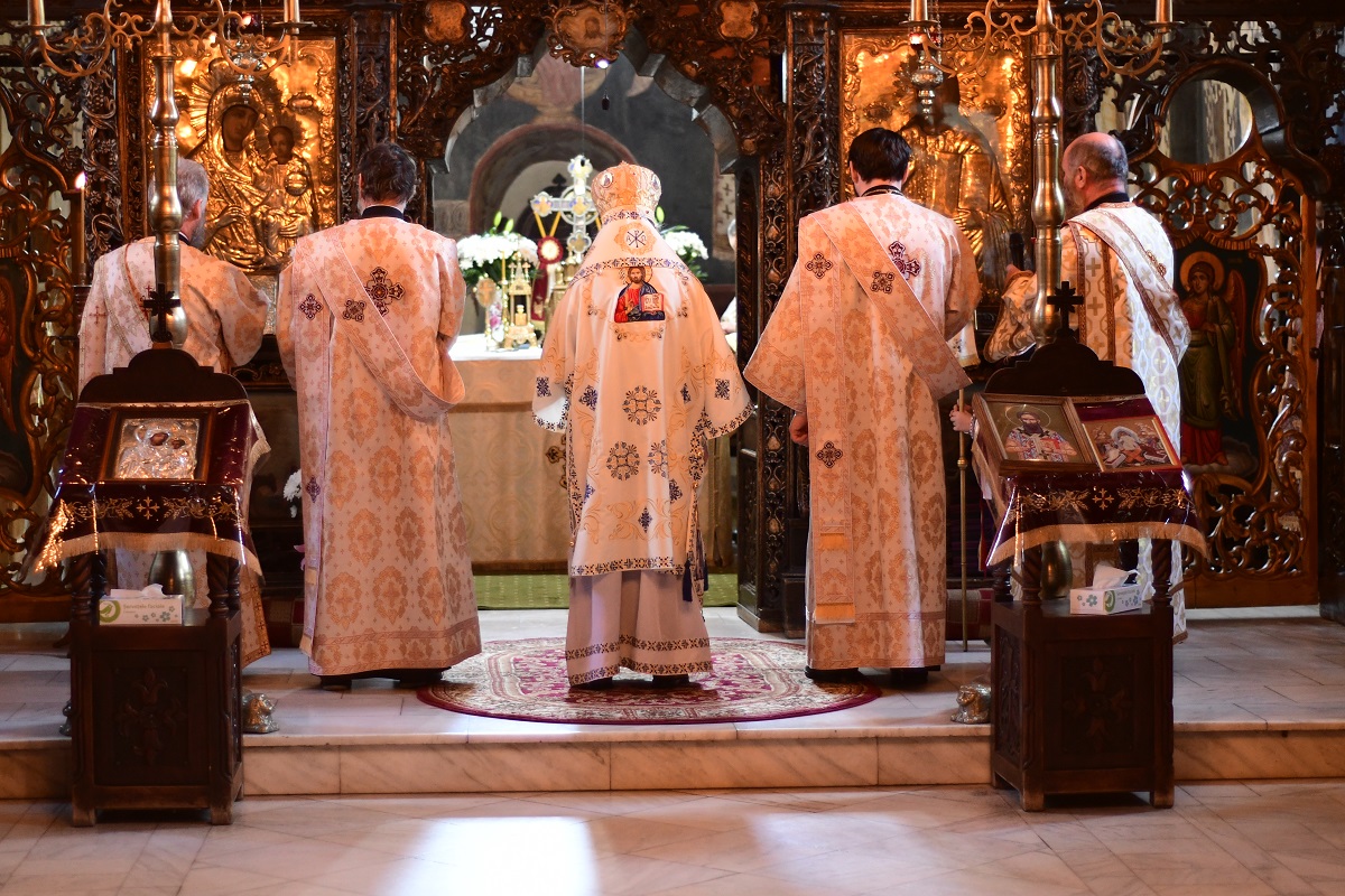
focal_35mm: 75
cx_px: 672
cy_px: 448
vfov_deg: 18.2
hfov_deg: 27.0
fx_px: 2802
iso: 2000
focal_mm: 50
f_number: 1.8
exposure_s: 1/80
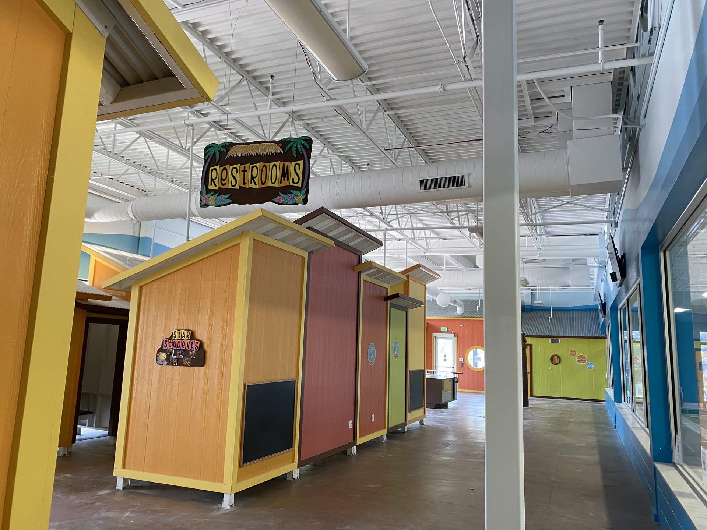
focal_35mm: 26
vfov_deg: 53.1
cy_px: 265
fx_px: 531
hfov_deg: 67.3
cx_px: 354
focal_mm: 4.25
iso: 125
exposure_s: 1/60
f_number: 1.8
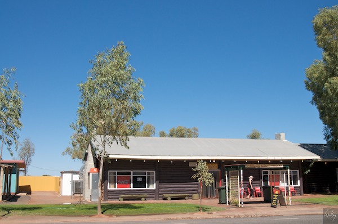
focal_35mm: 45
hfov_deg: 43.7
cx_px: 169
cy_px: 112
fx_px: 422
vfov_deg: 29.8
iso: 320
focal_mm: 30
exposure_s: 1/500
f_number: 11
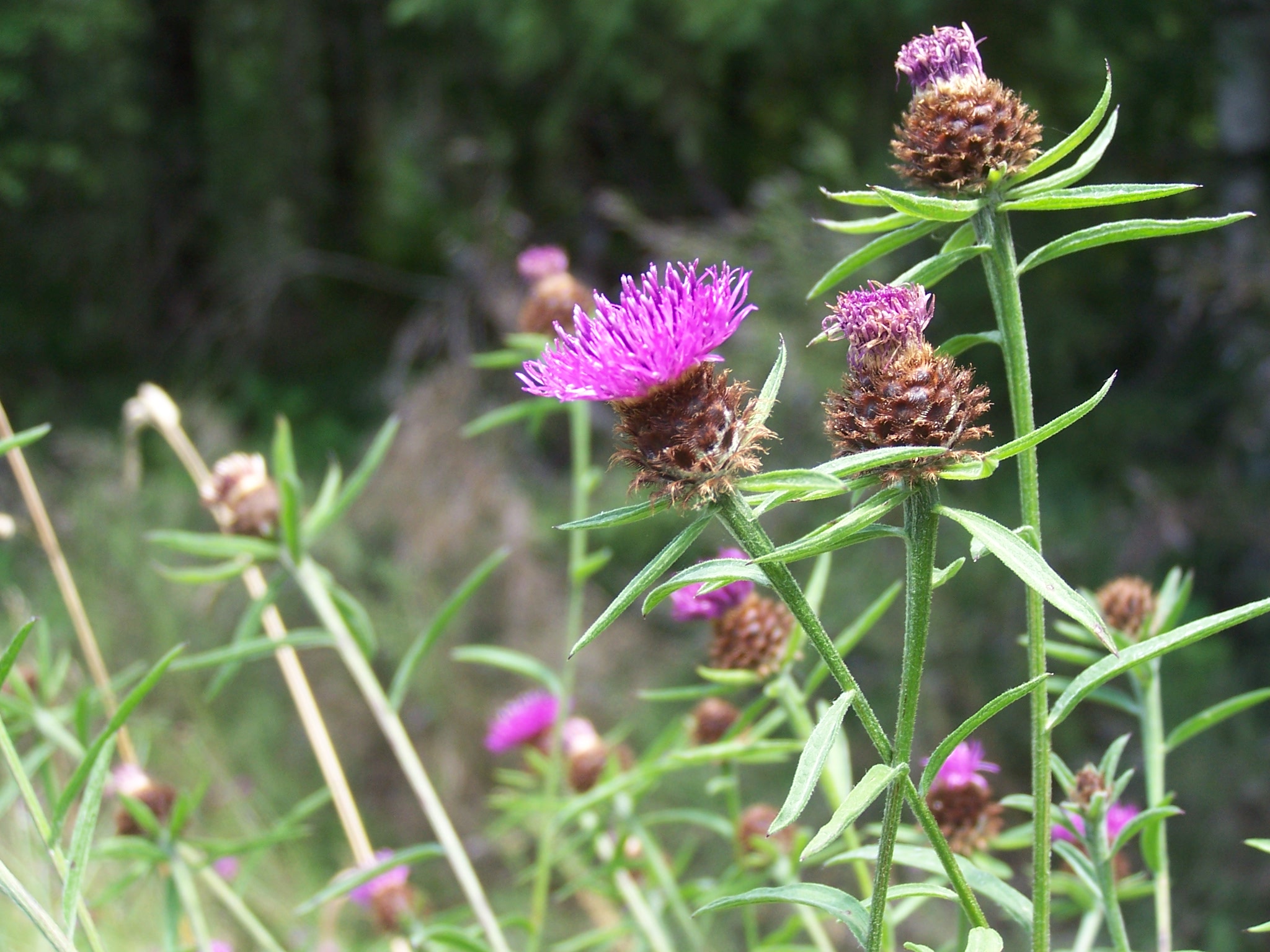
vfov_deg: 21.9
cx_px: 635
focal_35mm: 67
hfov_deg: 29.0
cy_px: 476
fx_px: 2458
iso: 80
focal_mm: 11.1
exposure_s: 1/125
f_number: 3.2
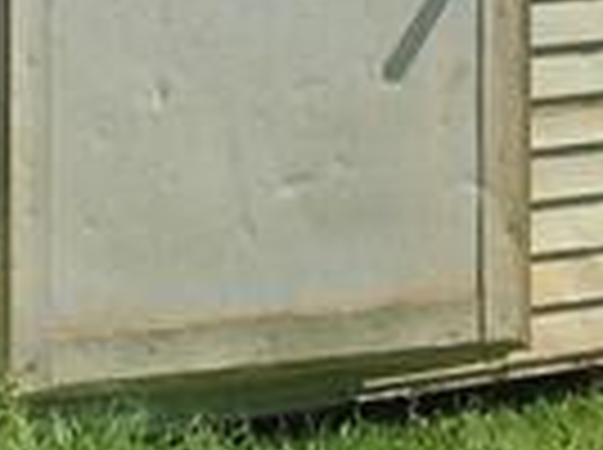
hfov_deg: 7.4
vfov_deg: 5.5
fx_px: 4660
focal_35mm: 268
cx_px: 76
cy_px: -315
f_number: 2.4
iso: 50
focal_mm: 4.28
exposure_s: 1/1890
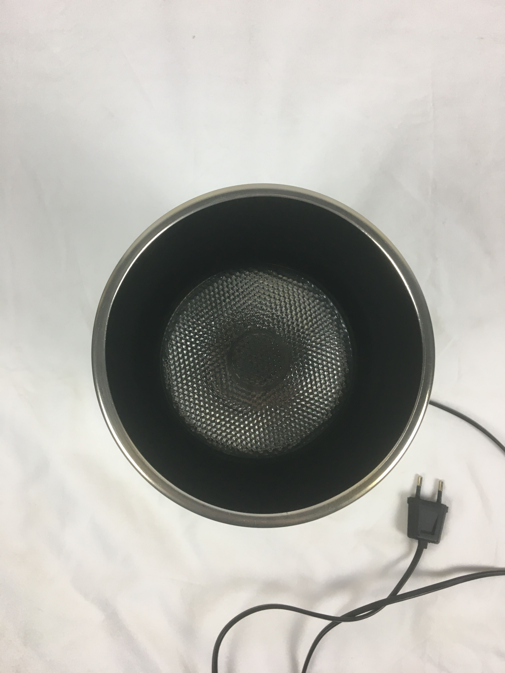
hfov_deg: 48.2
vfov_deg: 61.7
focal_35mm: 29
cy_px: 336
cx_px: 252
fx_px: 564
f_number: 2.2
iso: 50
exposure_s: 1/33
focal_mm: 4.15
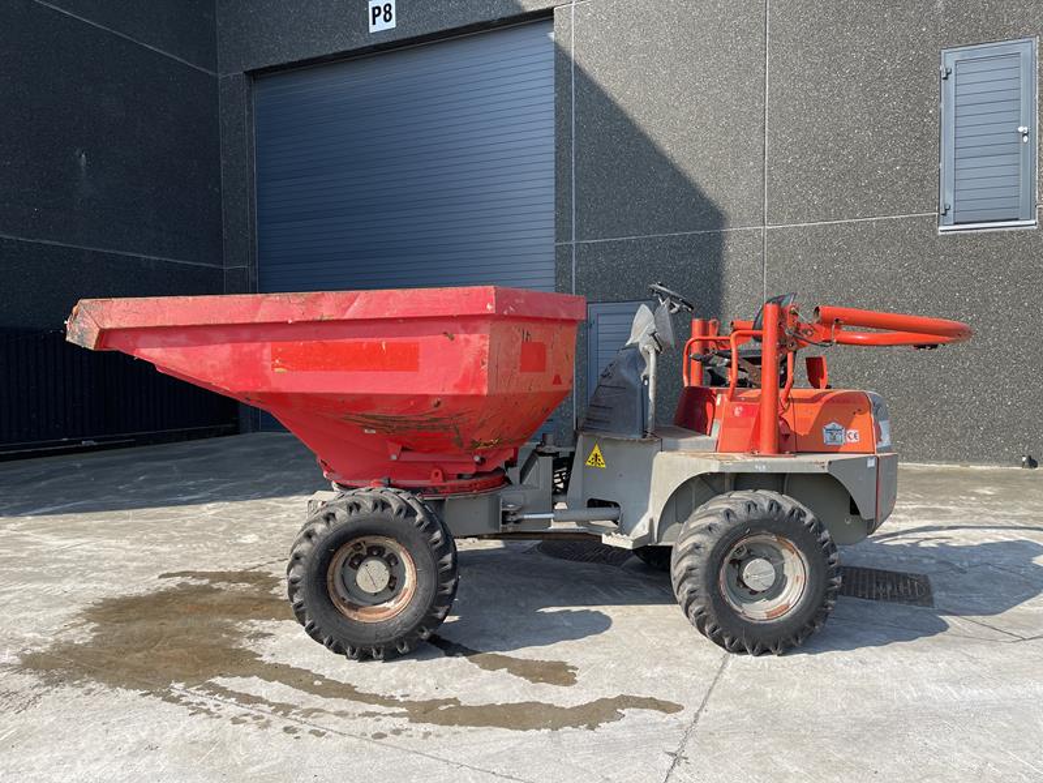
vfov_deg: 53.1
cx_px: 522
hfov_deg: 67.3
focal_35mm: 26
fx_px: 783
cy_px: 392
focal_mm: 5.1
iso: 32
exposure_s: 1/1175
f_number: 1.6
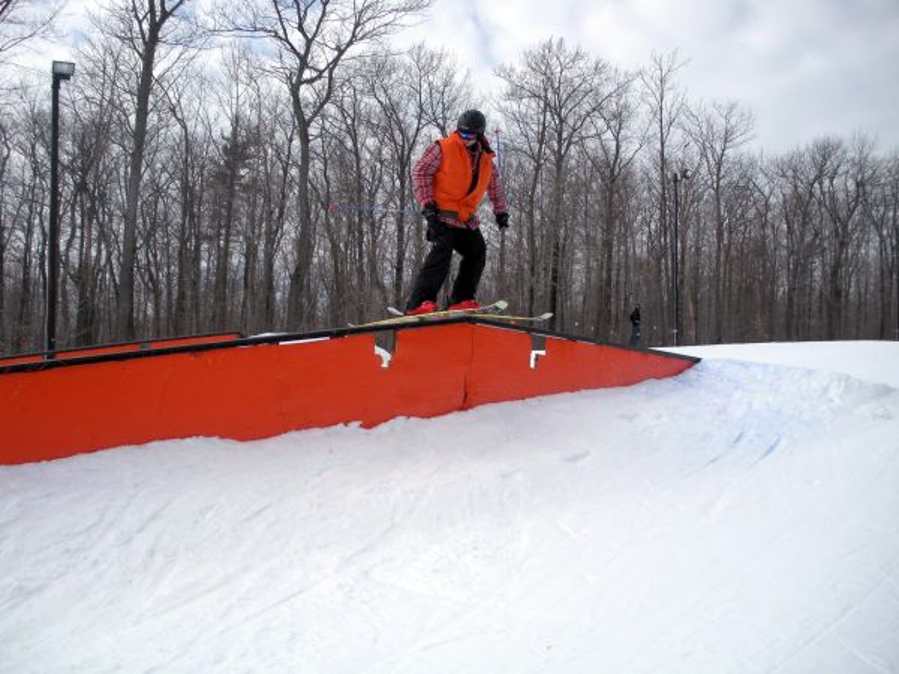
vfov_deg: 39.7
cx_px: 450
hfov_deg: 51.4
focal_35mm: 36
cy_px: 337
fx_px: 935
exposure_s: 1/775
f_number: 3.5
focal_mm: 6.3
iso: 64
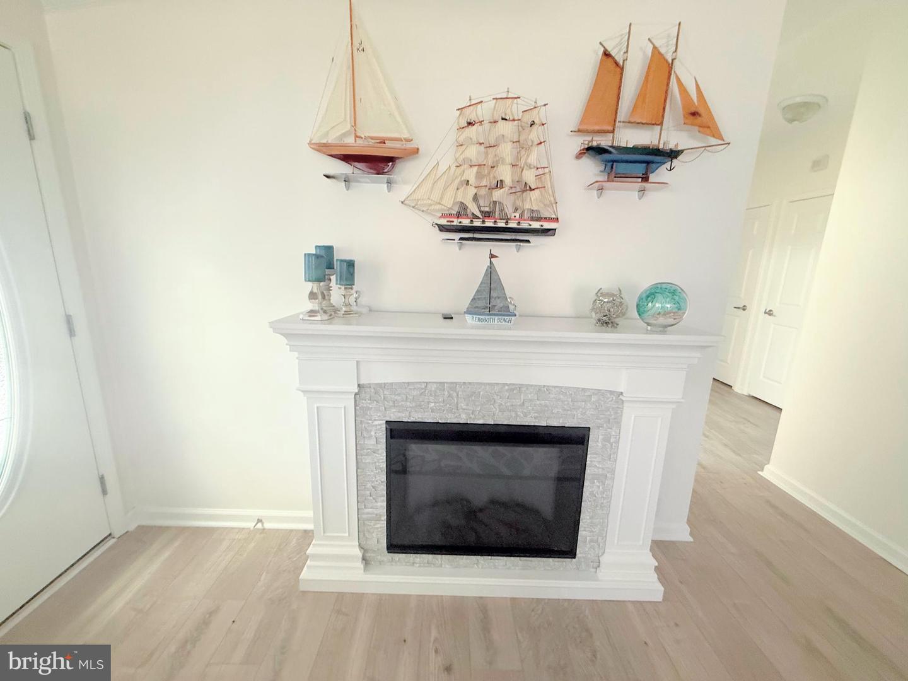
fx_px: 367
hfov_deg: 102.1
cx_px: 454
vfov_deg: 85.7
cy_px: 340
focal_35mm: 14
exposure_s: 1/60
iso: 400
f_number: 2.2
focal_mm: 2.22
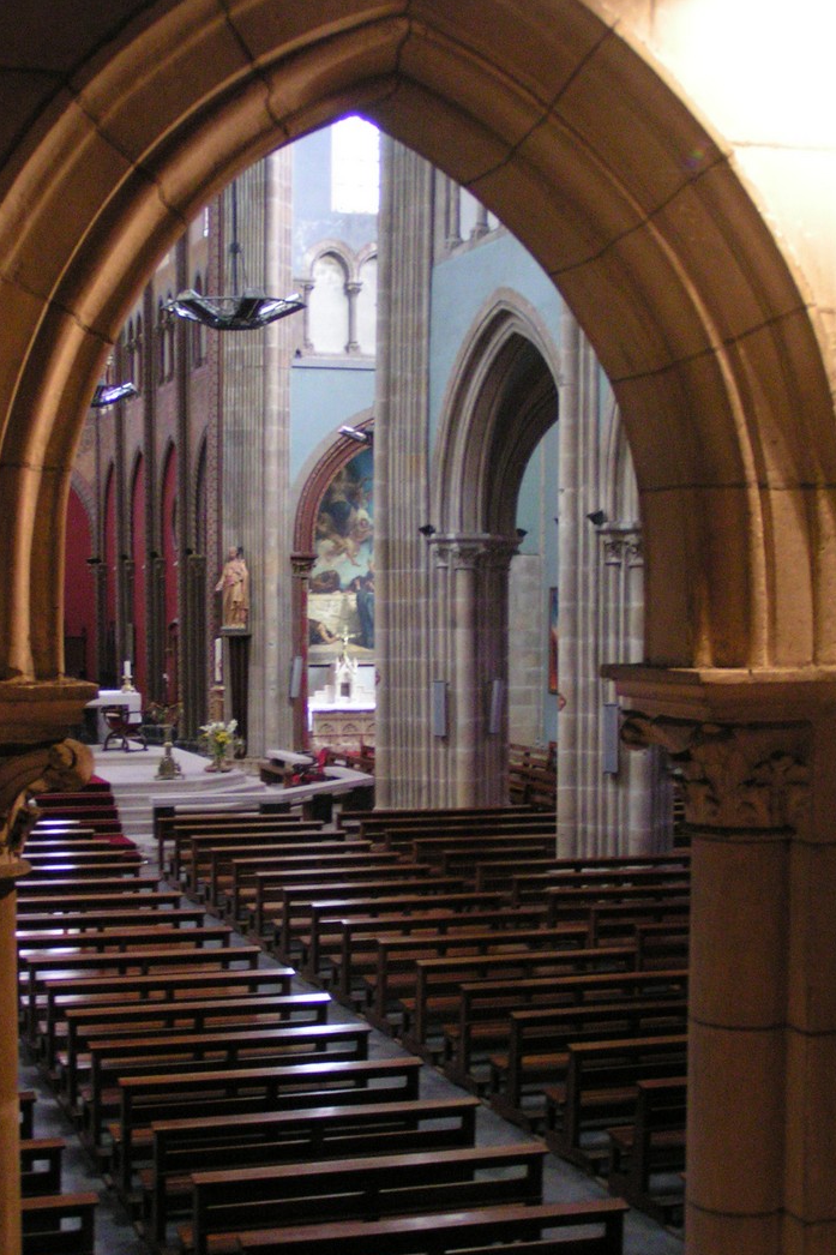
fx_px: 1812
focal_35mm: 52
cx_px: 360
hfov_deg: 26.0
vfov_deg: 38.2
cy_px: 638
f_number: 2.8
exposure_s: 1/4
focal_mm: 7.6
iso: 400
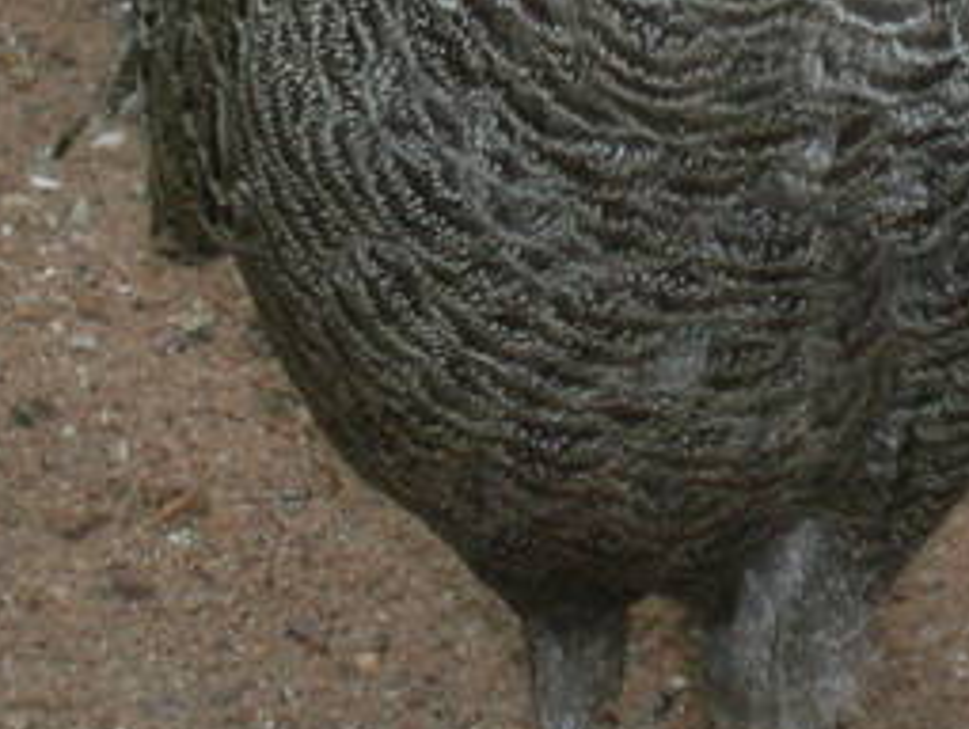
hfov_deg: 3.9
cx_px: 927
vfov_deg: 2.9
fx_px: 14156
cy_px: -311
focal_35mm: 505
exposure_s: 1/120
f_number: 5.2
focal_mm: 26.3
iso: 200
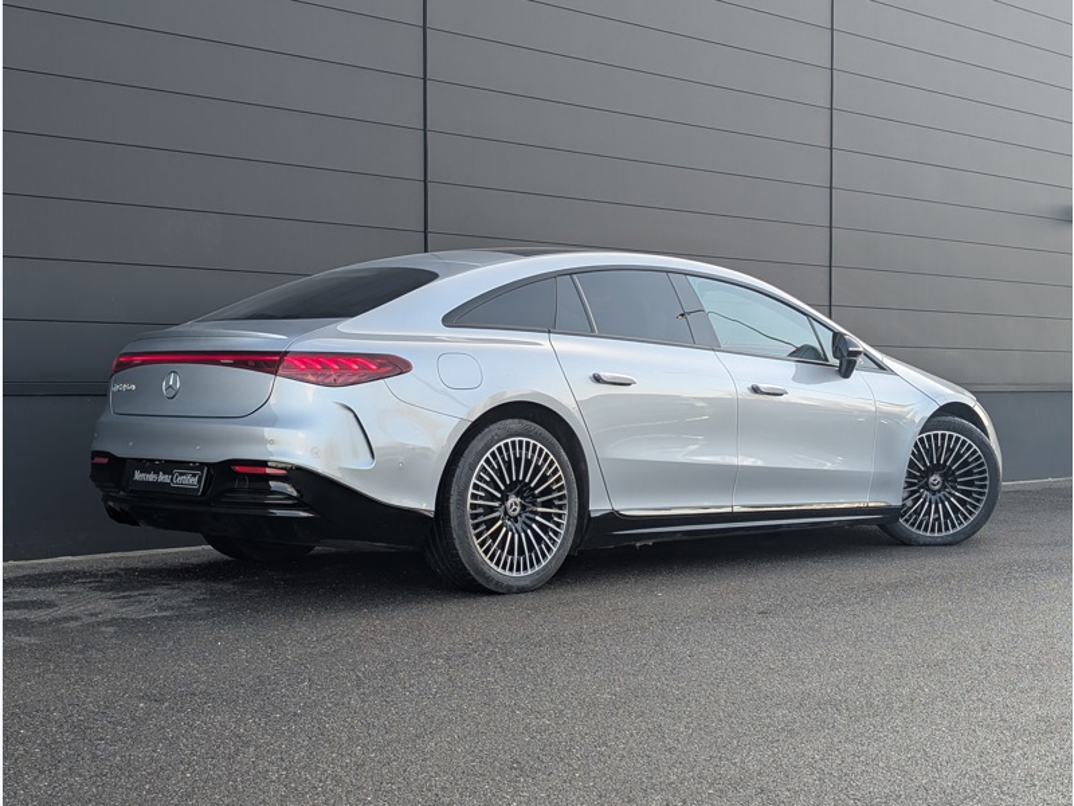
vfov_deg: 29.7
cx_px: 537
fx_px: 1520
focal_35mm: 49
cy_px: 403
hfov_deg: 38.9
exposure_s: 1/144
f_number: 1.68
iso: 22
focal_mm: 6.9
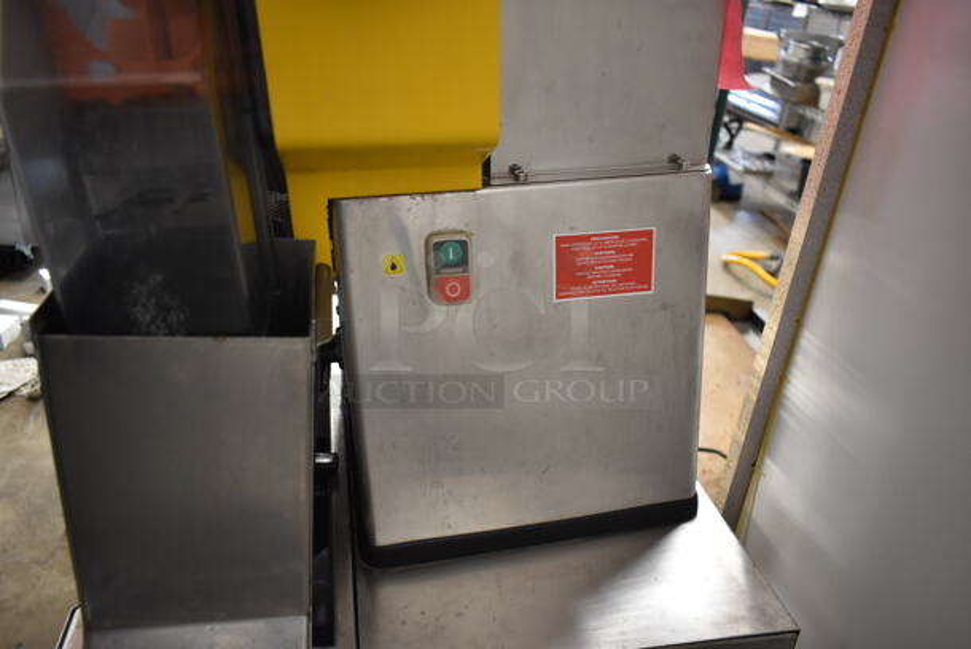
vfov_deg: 48.0
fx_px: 729
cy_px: 324
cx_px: 486
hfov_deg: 67.3
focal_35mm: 27
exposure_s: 1/30
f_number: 3.5
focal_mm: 18
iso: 800
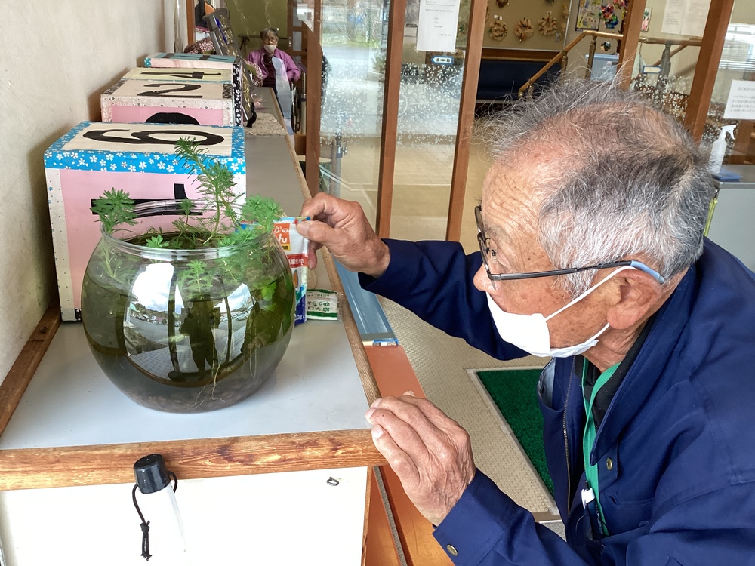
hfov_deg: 58.4
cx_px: 378
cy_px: 283
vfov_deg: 45.4
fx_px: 676
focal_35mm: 31
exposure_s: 1/60
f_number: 2.4
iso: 160
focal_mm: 3.3
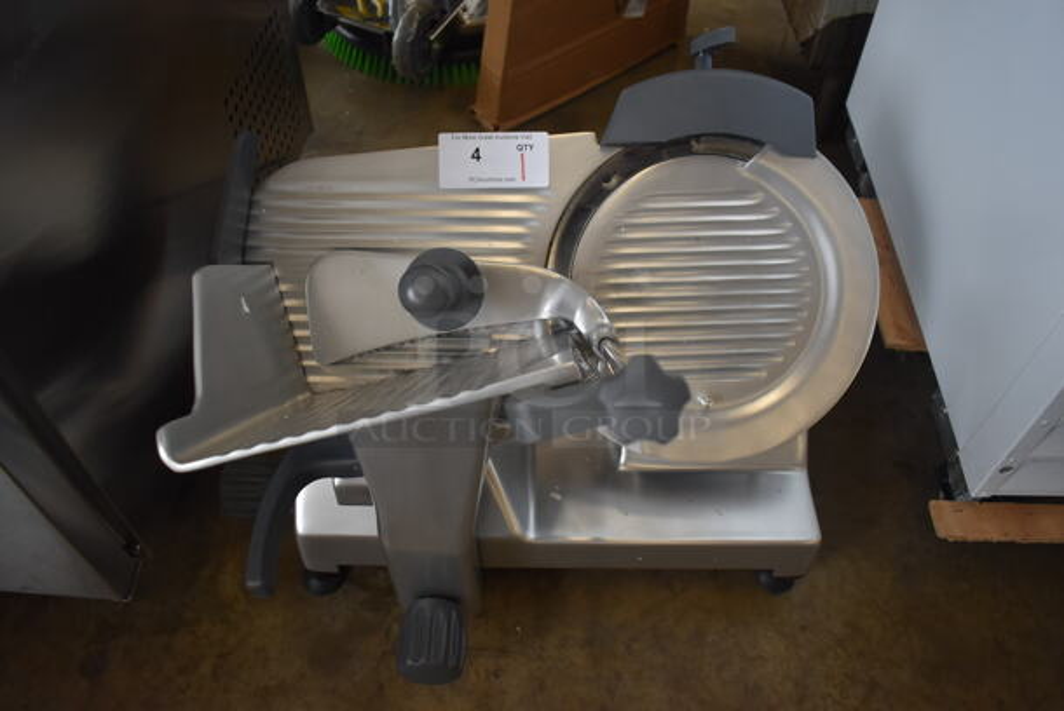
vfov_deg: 48.0
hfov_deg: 67.3
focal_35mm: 27
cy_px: 356
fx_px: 799
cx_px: 532
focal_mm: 18
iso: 800
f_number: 3.5
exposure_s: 1/250
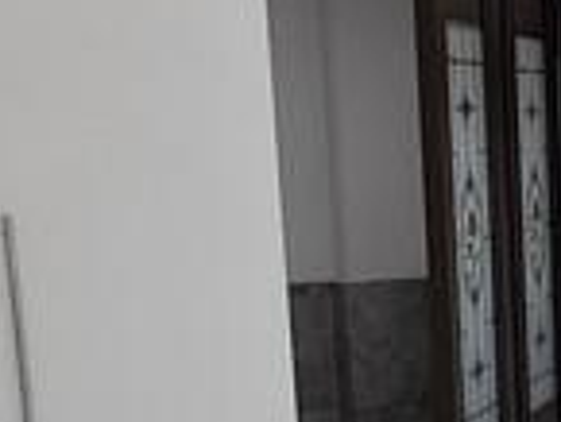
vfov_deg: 16.6
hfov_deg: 20.1
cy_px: 376
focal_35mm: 88
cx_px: 762
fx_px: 1427
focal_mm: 1.64
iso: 100
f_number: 2.2
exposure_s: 1/50
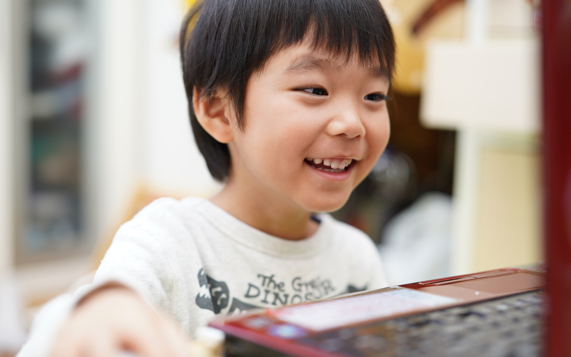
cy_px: 189
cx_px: 299
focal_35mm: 59
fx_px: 918
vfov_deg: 22.0
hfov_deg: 34.5
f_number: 1.4
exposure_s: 1/125
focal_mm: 50
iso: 200
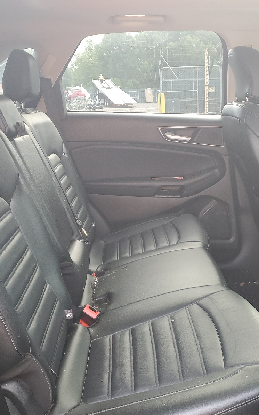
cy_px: 208
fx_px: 418
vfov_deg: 52.7
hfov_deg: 34.3
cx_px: 157
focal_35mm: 37
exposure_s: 1/60.2
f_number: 1.5
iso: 69
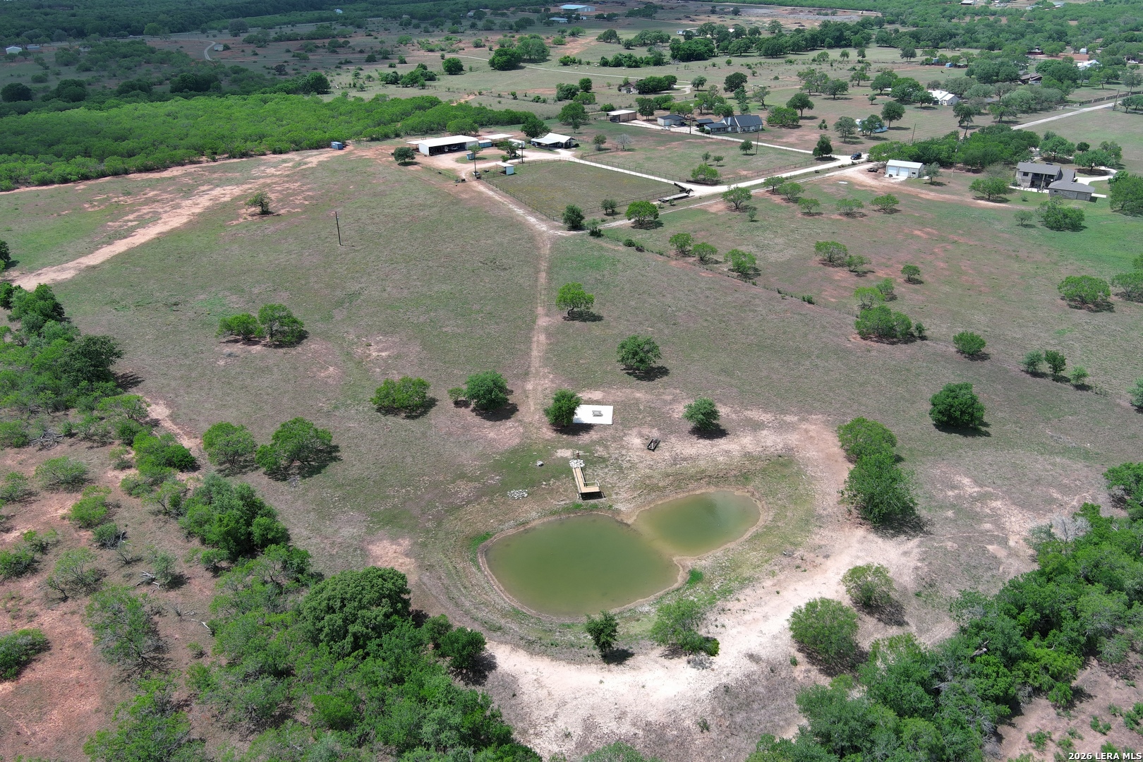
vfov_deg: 45.0
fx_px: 921
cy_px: 381
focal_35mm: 29
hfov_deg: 63.7
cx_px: 572
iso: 101
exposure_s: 1/1248
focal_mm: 10.57
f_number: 2.8
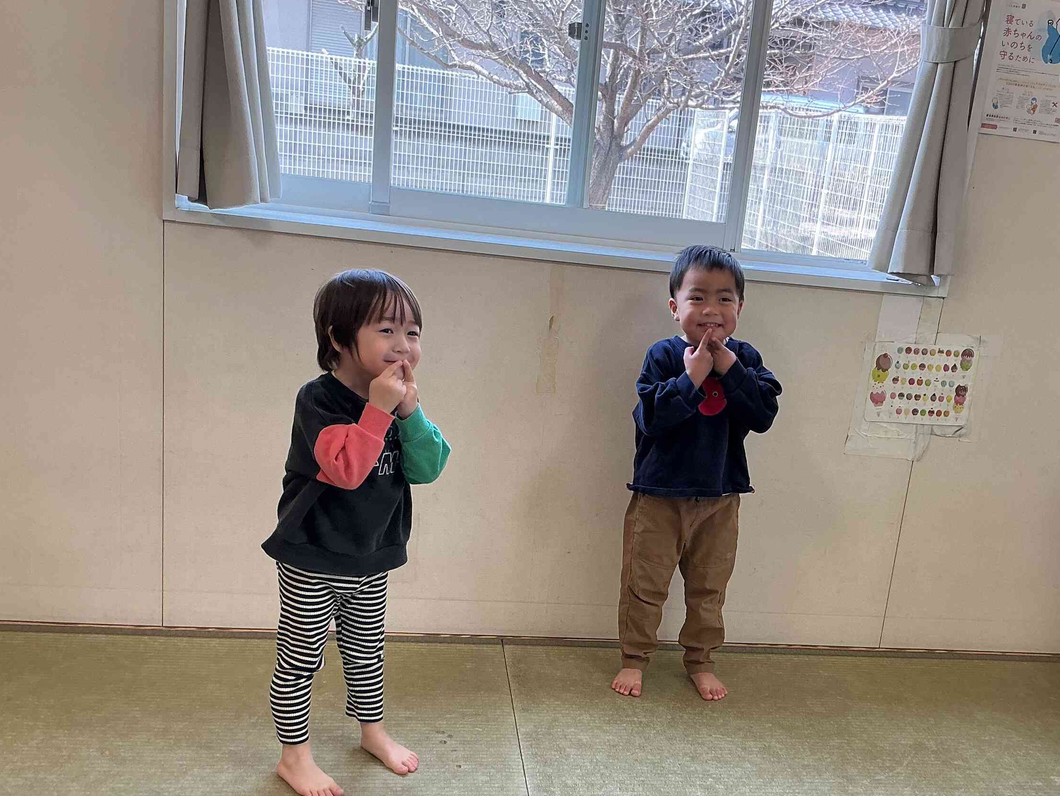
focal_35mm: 42
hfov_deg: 44.4
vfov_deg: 34.1
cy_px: 524
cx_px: 663
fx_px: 1286
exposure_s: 1/100
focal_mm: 3
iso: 25
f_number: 1.8
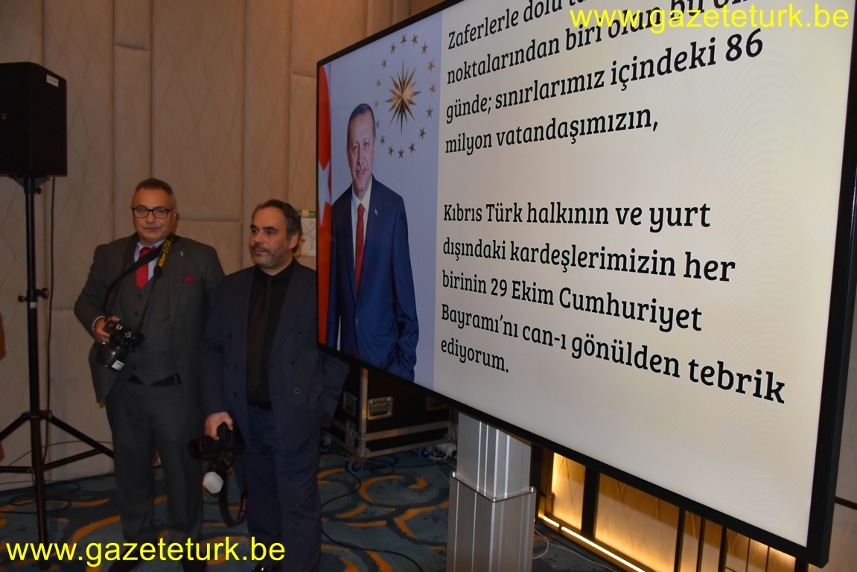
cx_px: 428
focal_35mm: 27
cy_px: 286
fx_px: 643
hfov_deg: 67.4
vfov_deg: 48.0
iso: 800
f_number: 4.5
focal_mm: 18
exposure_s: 1/80
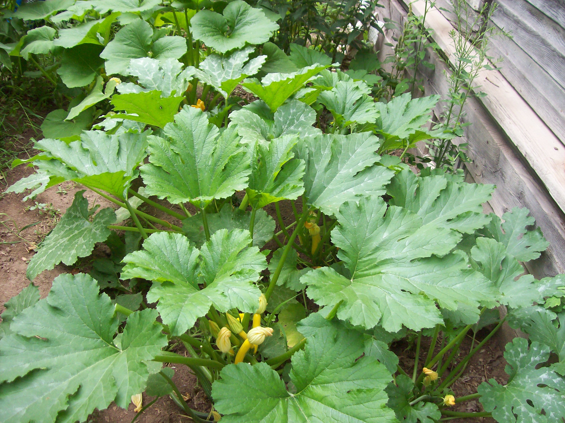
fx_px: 587
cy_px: 212
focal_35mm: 36
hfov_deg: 51.4
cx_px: 282
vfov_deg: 39.6
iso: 80
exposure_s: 1/141
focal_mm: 6
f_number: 2.7
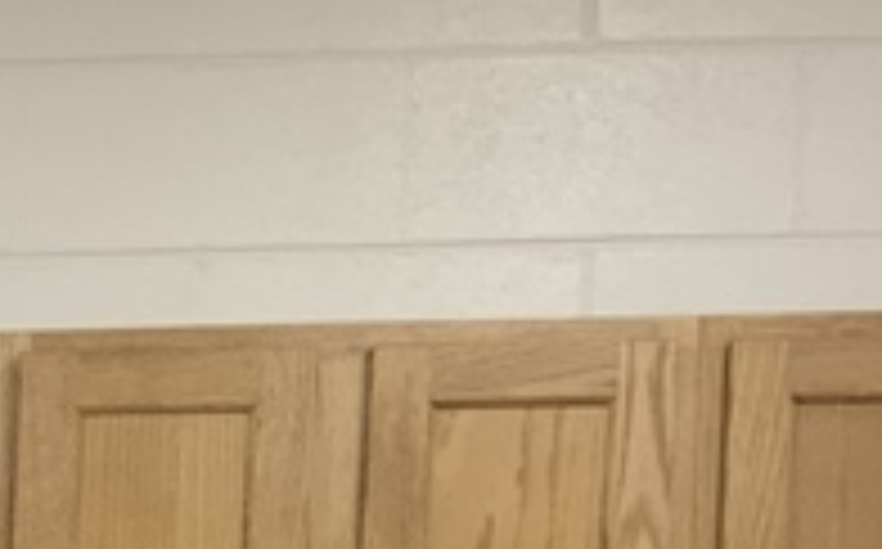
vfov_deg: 7.6
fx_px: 3866
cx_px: -801
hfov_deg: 11.8
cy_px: 1296
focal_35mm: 161
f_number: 1.8
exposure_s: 1/60
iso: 80
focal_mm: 3
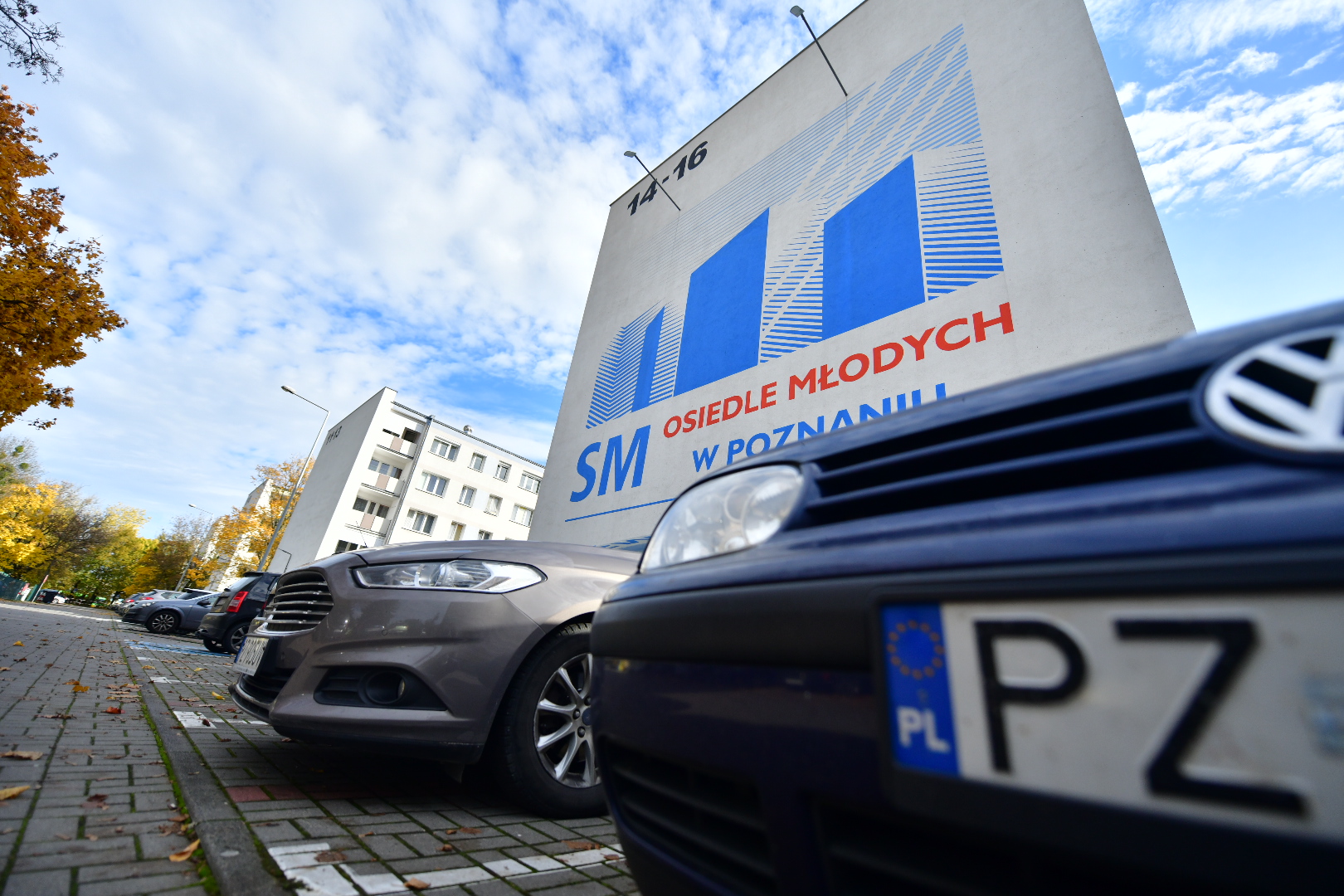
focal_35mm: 14
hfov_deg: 104.3
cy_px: 448
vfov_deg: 81.2
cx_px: 672
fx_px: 523
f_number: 2.8
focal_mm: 14
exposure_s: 1/4000
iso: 360
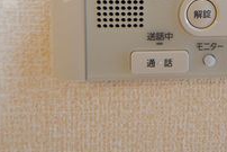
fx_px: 240
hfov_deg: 49.5
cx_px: 157
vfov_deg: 31.3
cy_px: -14
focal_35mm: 38
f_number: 4.5
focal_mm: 8
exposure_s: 1/8
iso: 100
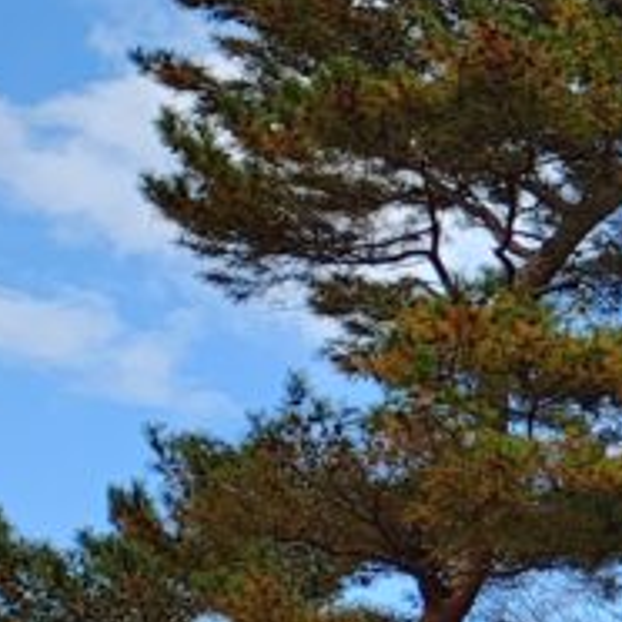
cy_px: 94
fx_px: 3090
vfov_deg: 11.4
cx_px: 1903
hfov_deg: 9.1
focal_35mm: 152
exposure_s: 1/742
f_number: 1.4
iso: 100
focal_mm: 5.89
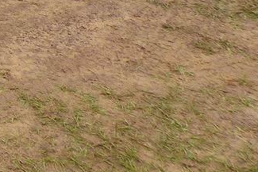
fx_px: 918
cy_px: -189
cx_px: -359
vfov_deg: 9.9
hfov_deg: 12.6
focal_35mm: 128
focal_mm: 4.5
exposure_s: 1/60
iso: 100
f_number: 2.8
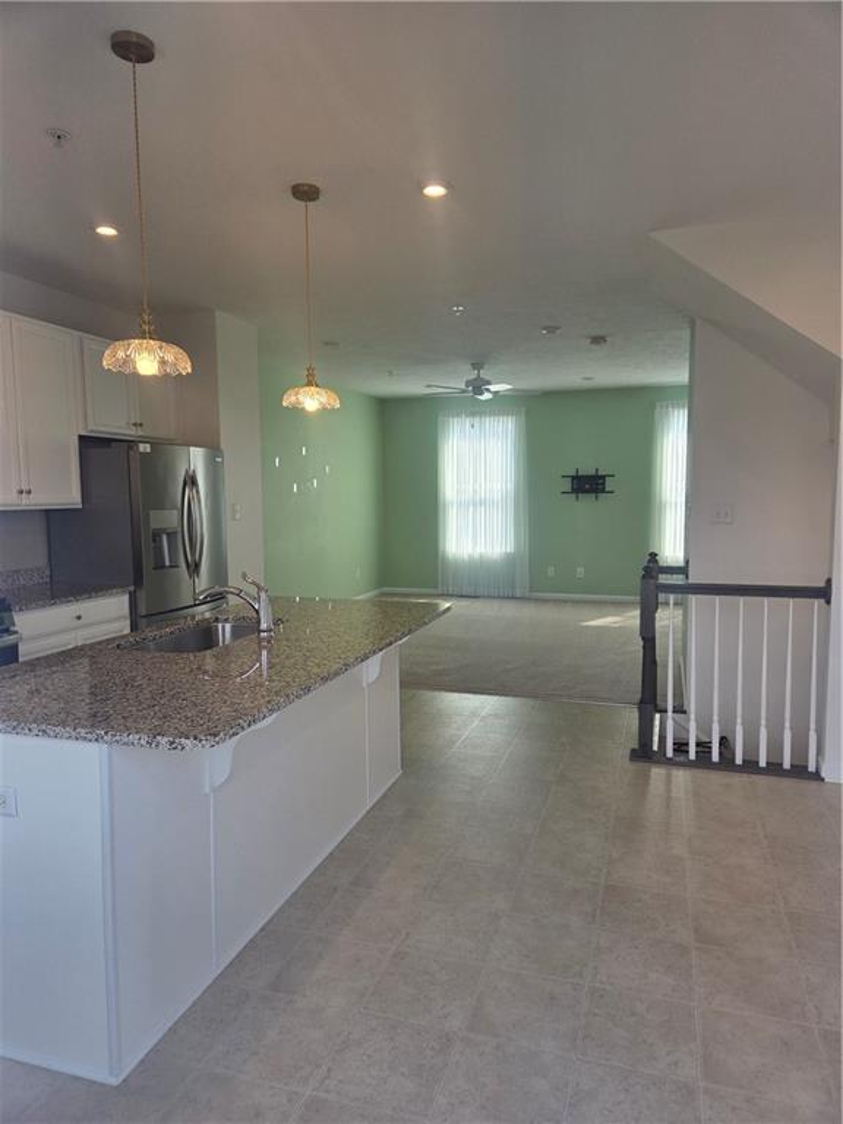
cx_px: 422
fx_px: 747
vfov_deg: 73.9
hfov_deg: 58.9
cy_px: 562
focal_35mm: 23
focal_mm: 5.4
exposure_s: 1/583
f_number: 1.8
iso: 80
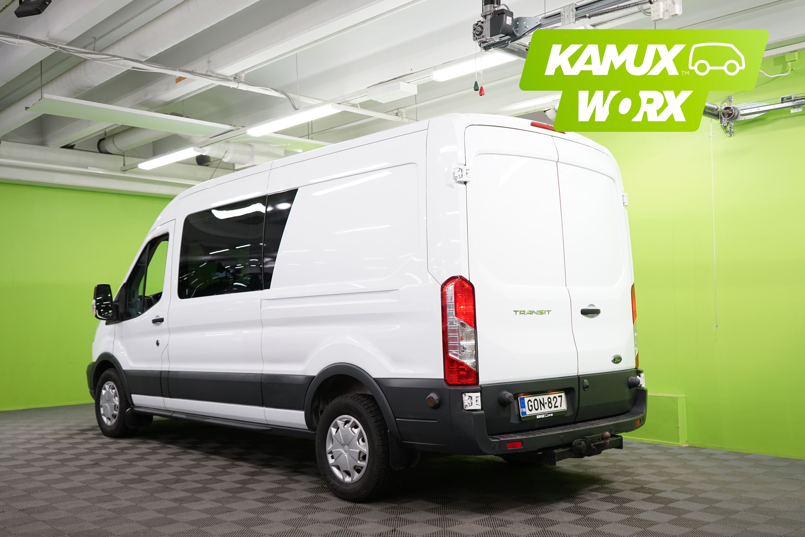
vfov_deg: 37.9
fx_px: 783
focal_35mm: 35
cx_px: 402
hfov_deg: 54.4
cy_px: 268
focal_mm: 35
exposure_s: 1/60
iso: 500
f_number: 4.5
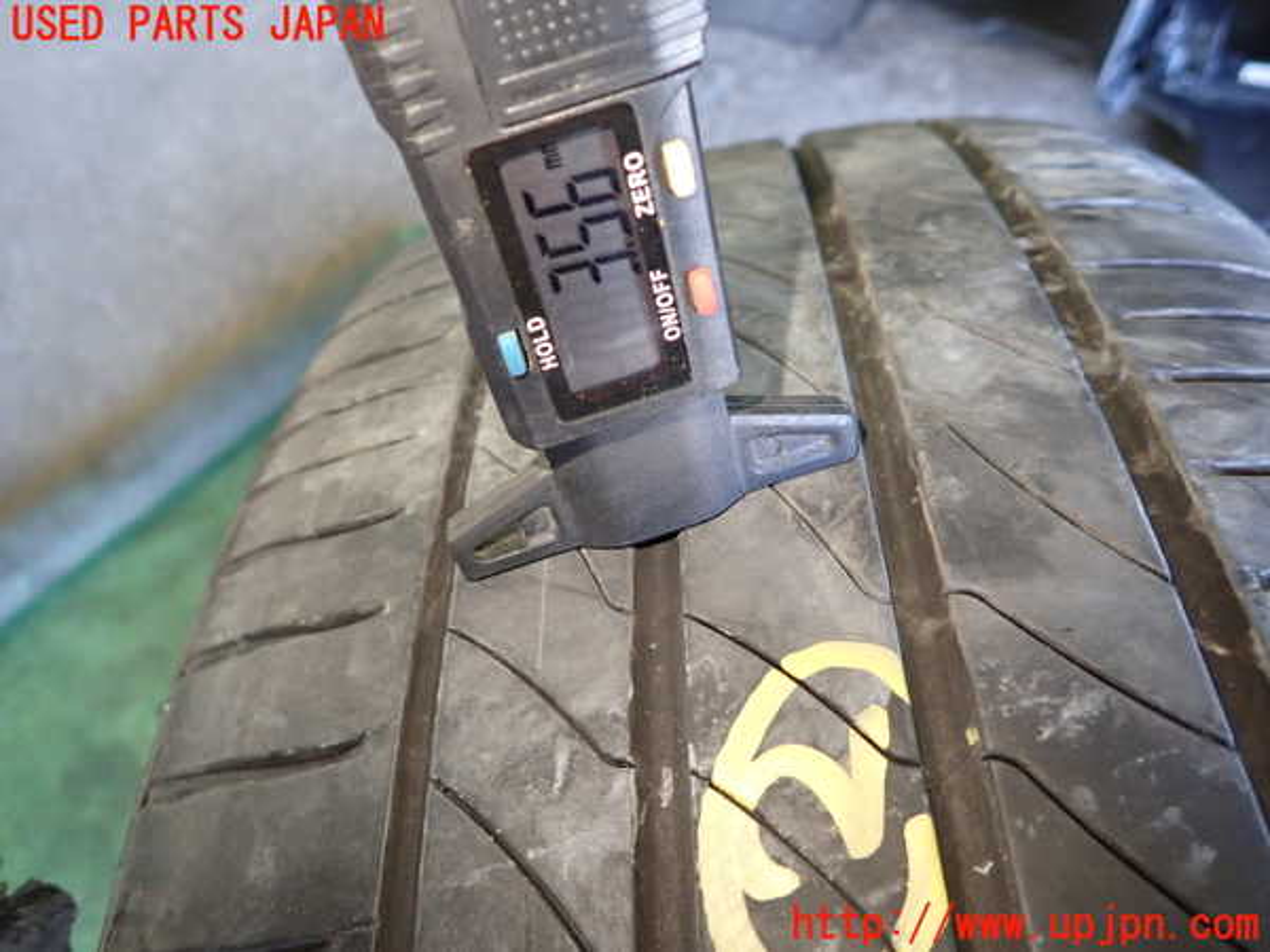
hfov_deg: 69.4
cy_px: 476
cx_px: 635
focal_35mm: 25
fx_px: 917
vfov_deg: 54.9
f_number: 2
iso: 320
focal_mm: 4.5
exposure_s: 1/30
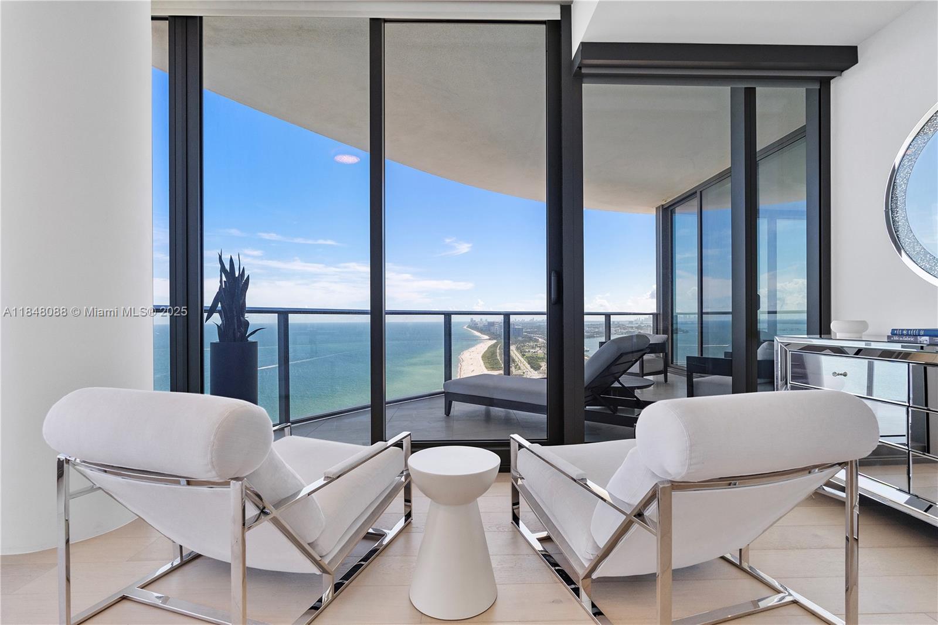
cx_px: 469
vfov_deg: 73.7
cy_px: 312
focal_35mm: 16
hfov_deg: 96.7
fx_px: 417
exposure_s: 1/400
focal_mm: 16
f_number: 8
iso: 640
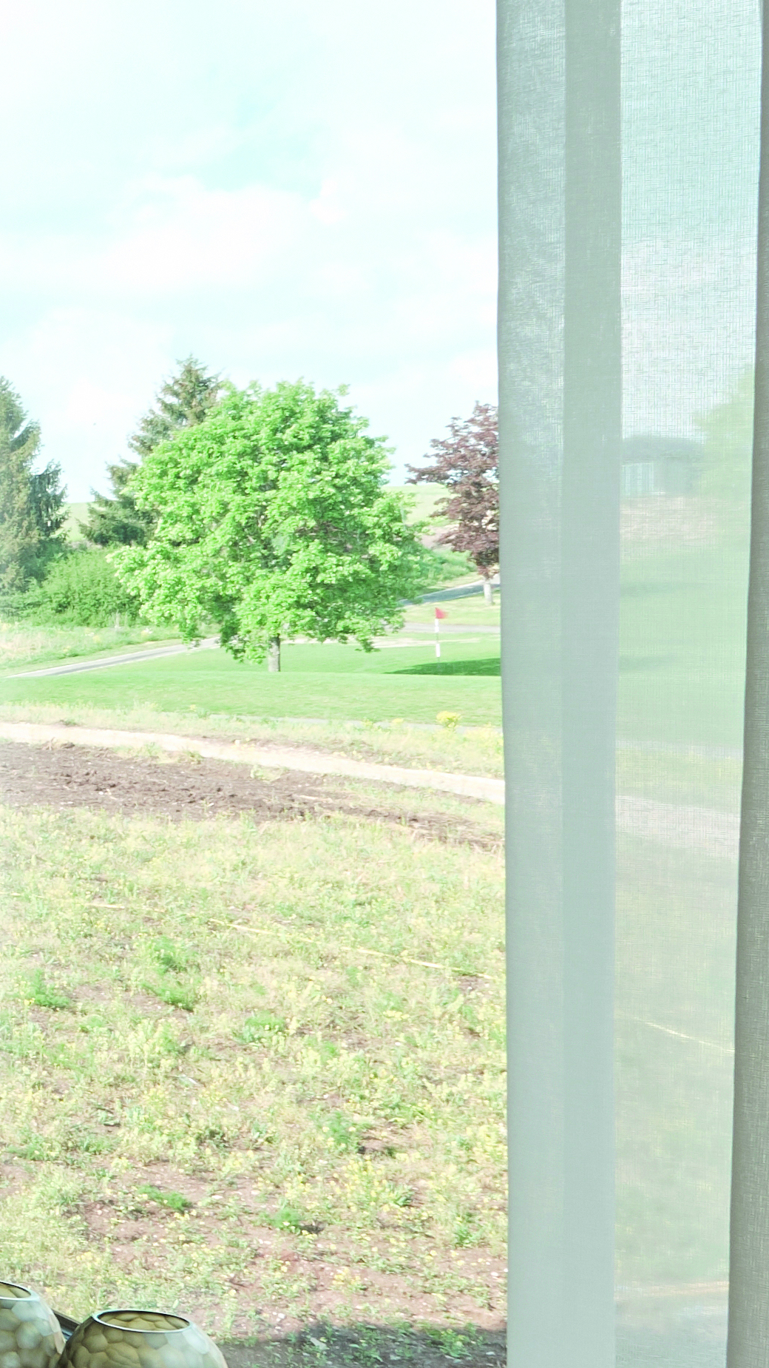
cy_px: 673
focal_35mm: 51
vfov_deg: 40.6
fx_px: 1849
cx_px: -1175
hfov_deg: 14.0
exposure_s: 1/6
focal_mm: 10
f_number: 11
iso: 200
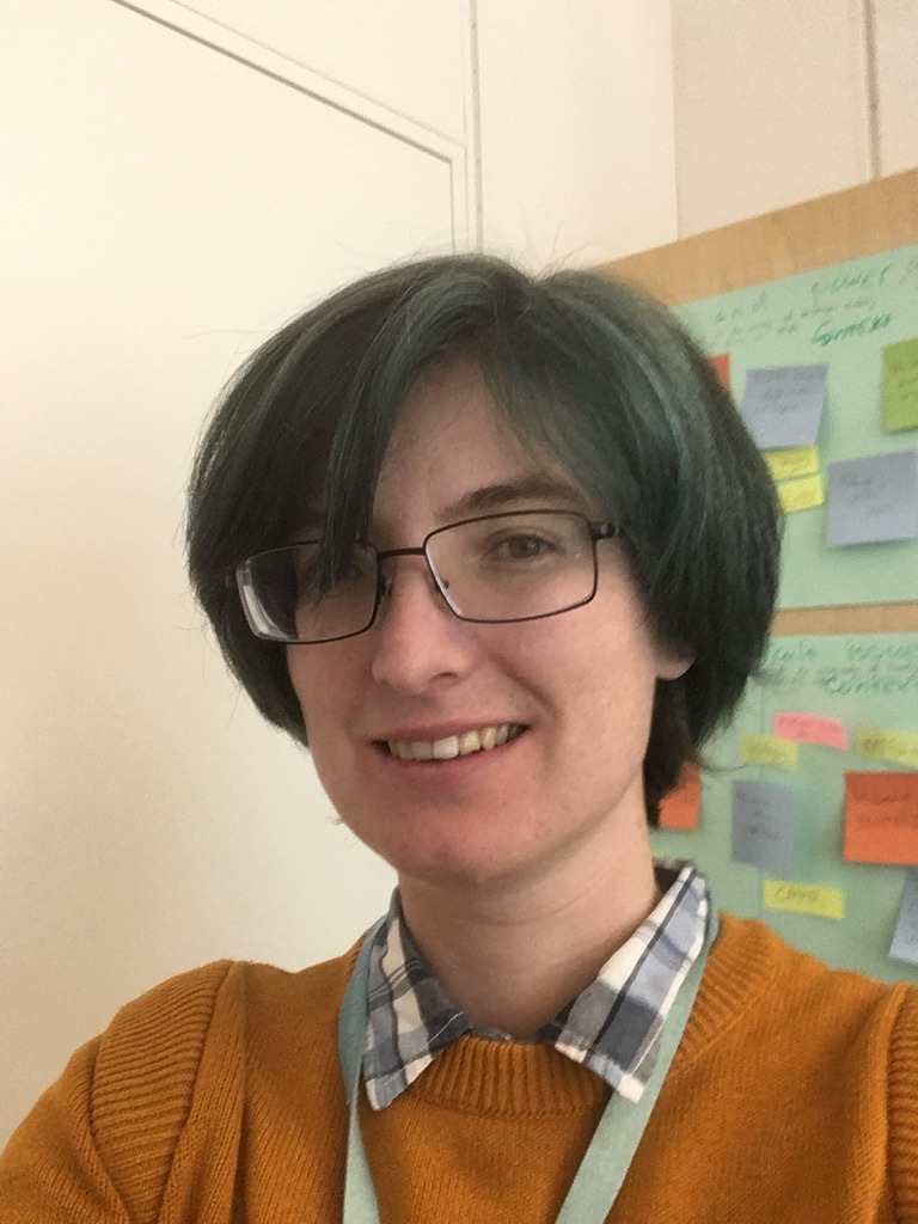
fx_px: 1096
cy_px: 612
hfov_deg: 45.4
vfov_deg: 58.4
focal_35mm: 31
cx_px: 459
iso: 160
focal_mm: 2.15
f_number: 2.4
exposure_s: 1/33
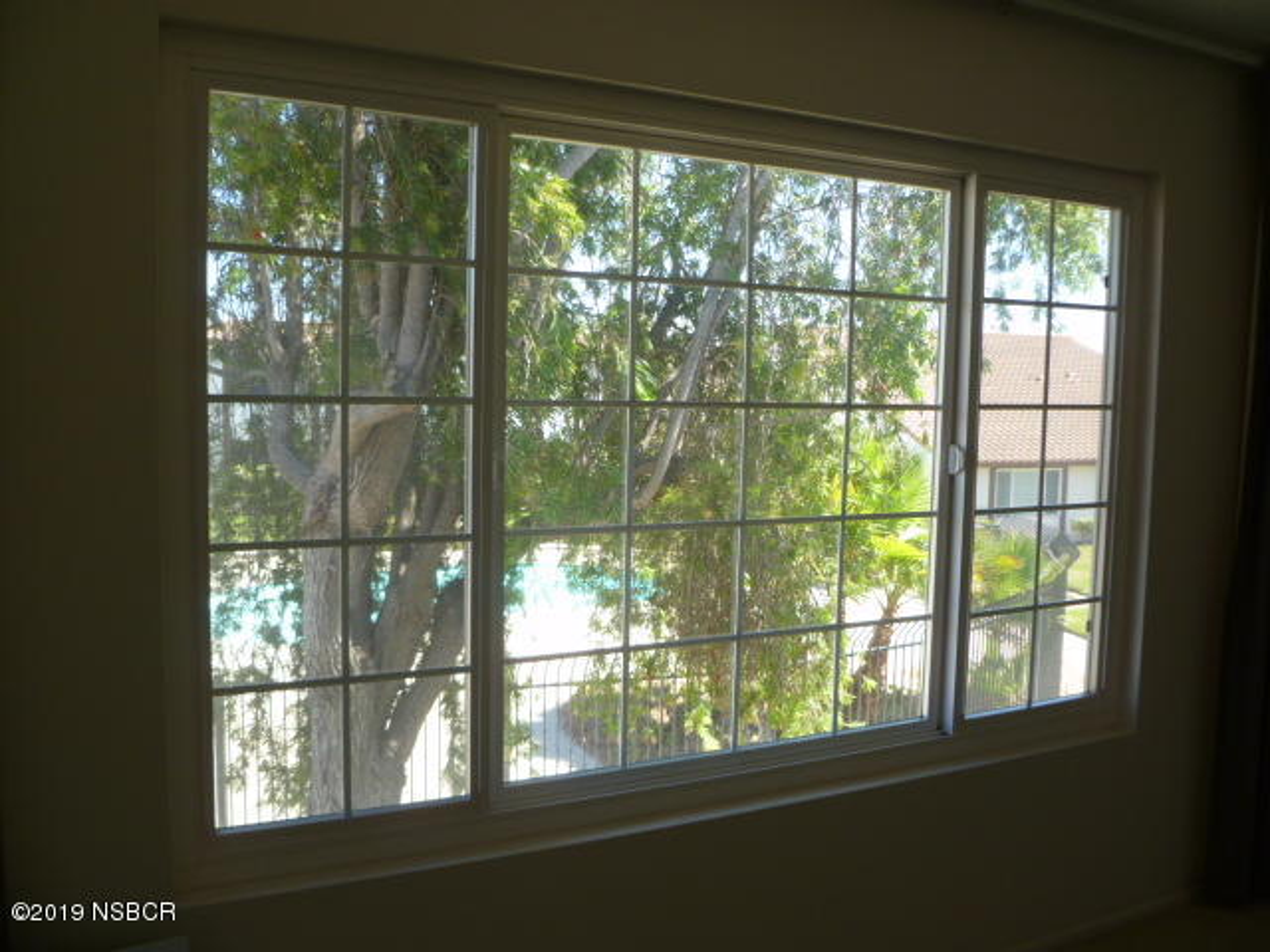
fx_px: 1027
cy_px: 476
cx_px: 635
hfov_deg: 63.4
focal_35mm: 28
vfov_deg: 49.7
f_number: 3.3
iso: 80
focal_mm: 5
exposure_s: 1/80
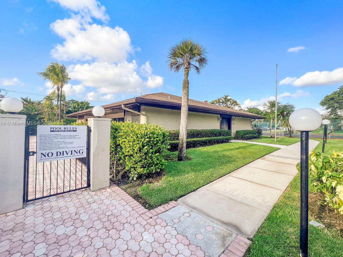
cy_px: 124
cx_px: 164
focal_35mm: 14
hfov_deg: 102.0
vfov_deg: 85.6
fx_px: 139
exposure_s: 1/645
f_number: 1.8
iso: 32
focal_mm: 1.57
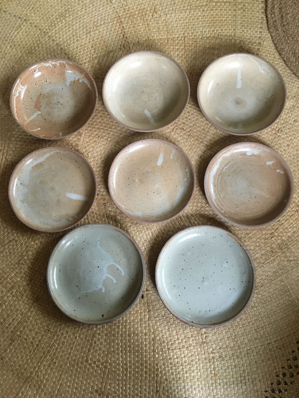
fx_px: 334
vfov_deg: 61.7
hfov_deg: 48.2
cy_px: 199
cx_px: 150
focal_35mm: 29
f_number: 2.2
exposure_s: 1/20
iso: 200
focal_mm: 4.15
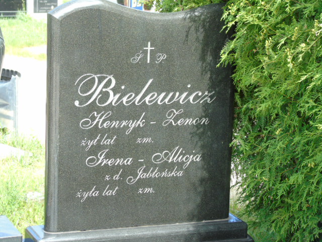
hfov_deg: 18.2
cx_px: 161
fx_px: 1005
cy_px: 121
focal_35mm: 108
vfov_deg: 13.7
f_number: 4.4
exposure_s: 1/80
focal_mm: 19
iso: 80
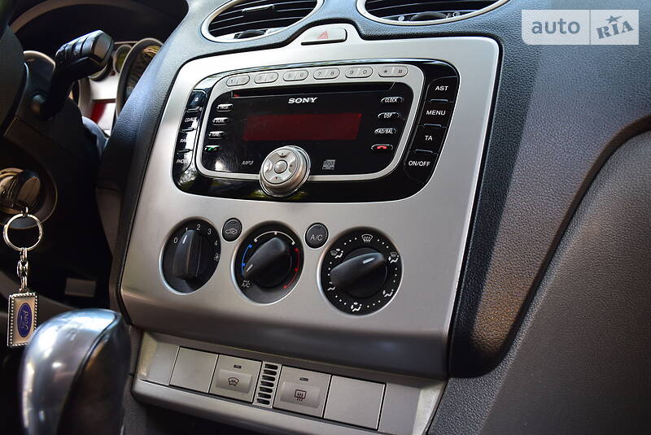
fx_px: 652
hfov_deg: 53.1
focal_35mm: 36
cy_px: 218
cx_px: 326
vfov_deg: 36.9
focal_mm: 24
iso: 400
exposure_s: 1/25
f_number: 7.1
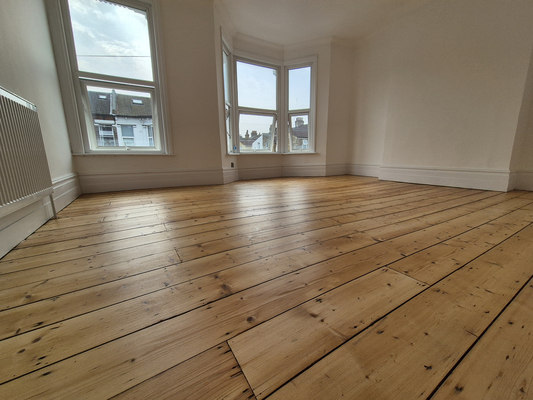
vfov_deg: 89.9
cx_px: 266
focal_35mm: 13
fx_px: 200
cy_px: 200
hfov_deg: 106.2
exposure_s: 1/1096
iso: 50
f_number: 2.2
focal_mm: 2.2
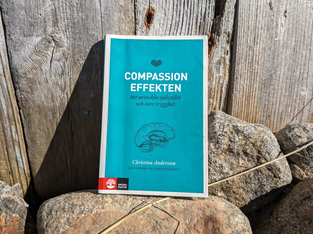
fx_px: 244
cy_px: 117
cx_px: 156
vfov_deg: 51.4
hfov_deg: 65.3
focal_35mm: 27
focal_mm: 4.38
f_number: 1.73
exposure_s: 1/7812
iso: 78
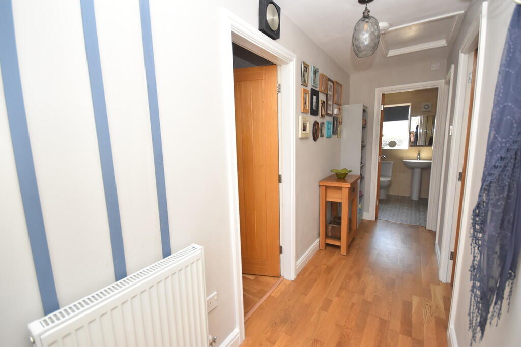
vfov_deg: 77.3
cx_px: 260
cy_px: 174
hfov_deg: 100.4
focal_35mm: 15
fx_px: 217
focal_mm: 10
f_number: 4.5
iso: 800
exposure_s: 1/160
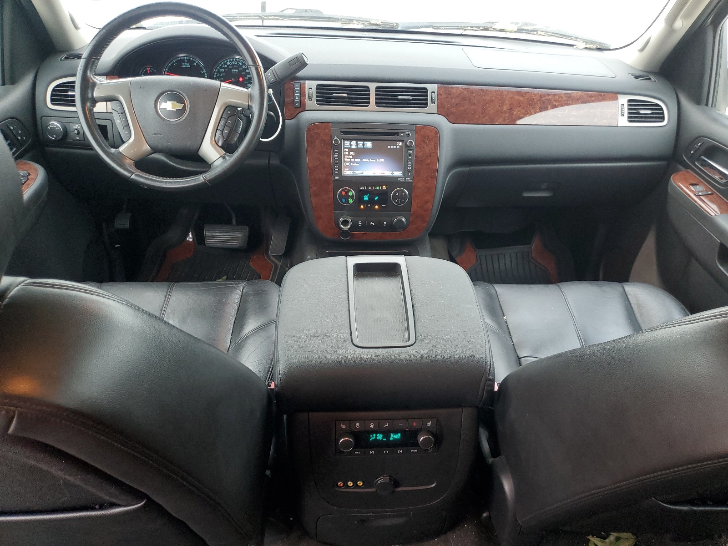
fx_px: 547
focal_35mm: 26
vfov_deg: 53.1
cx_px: 364
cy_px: 273
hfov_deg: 67.3
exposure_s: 1/60.2
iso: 118
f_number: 1.5
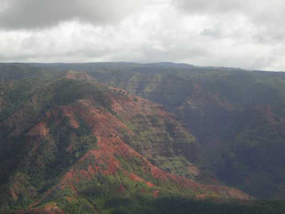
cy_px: 107
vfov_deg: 19.9
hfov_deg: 26.3
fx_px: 609
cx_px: 142
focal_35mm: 74
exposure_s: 1/641
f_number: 3.8
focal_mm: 9.6
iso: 50
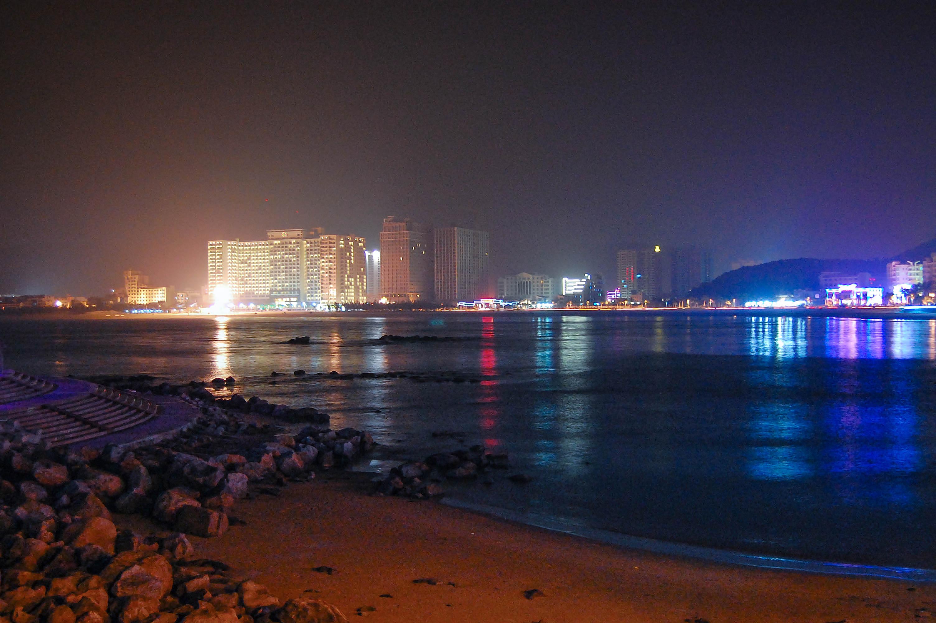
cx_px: 468
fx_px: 935
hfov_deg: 53.2
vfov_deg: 36.8
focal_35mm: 36
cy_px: 312
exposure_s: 1.1
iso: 1600
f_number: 4
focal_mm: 24
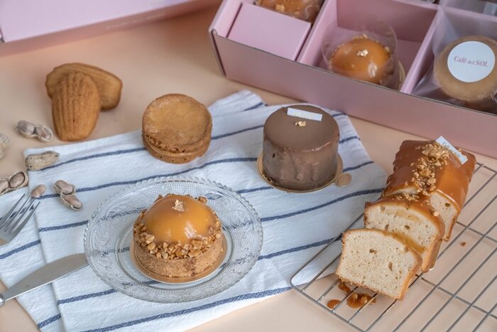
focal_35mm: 70
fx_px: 967
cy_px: 166
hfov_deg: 28.8
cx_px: 248
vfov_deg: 19.5
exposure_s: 1/100
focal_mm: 70
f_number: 7.1
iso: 3200
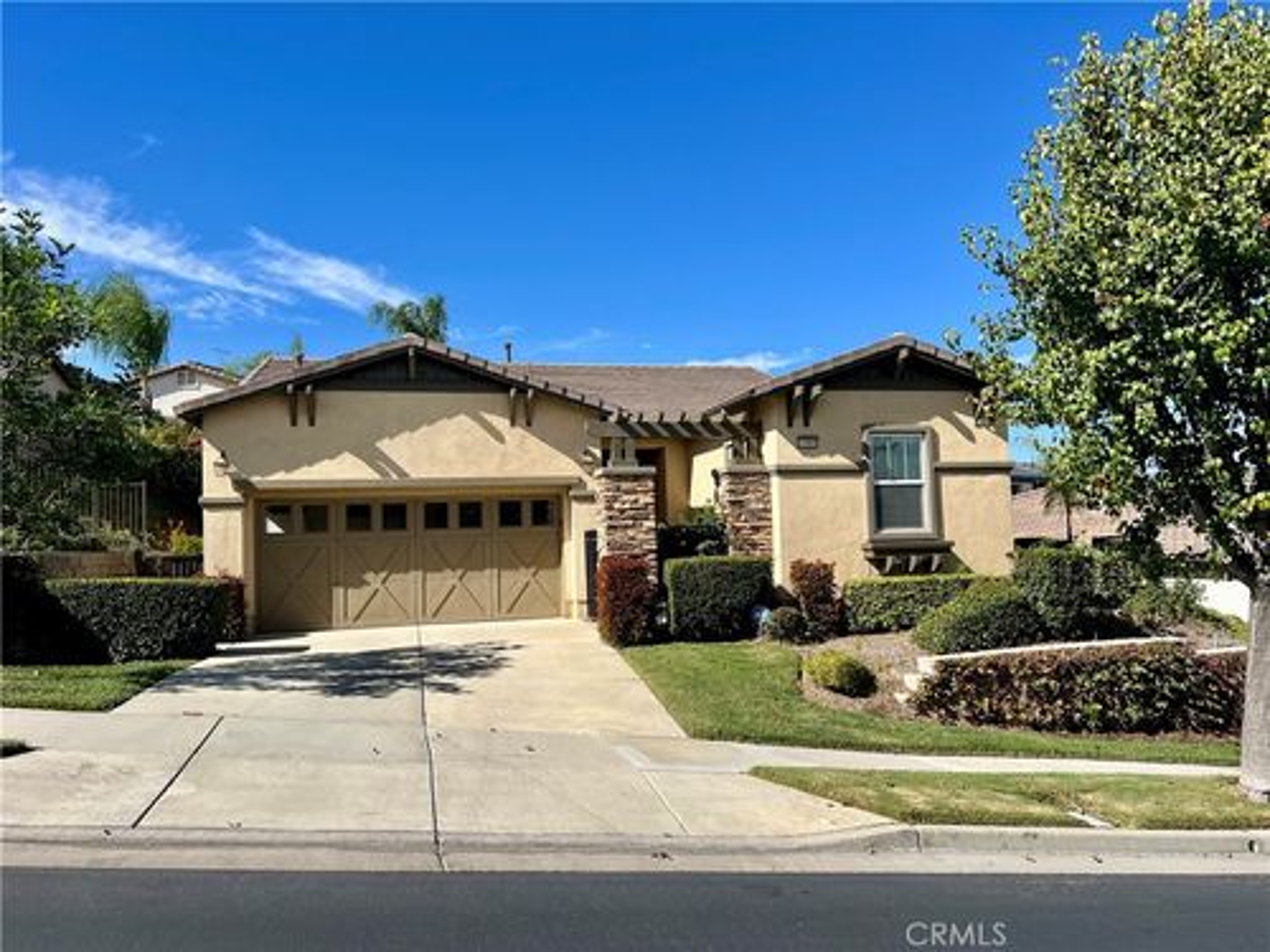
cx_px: 635
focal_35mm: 26
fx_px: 954
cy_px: 476
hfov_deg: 67.3
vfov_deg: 53.1
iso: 50
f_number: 1.5
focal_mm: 5.7
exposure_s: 1/4630
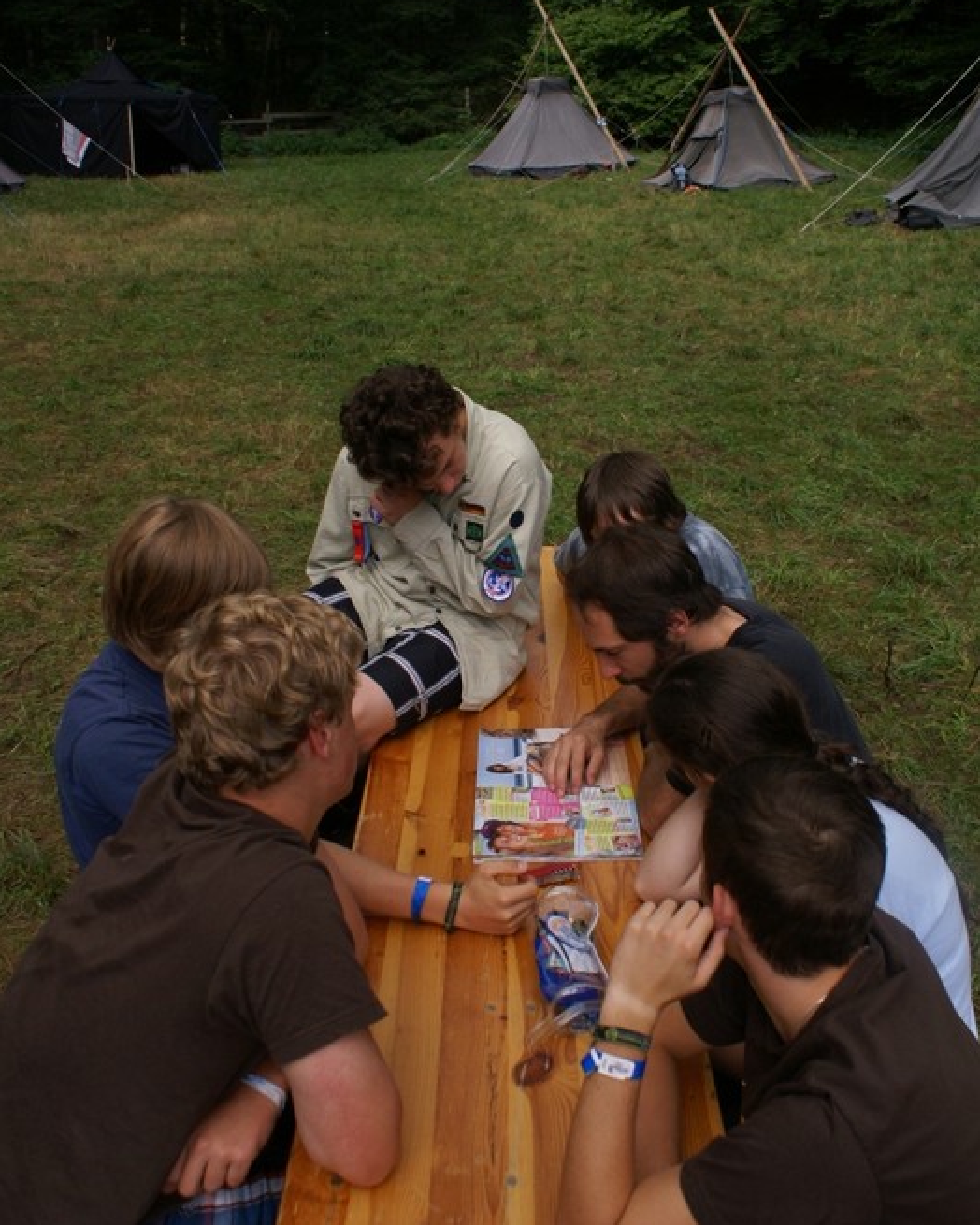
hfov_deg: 47.1
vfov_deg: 57.1
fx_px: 1124
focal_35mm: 31
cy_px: 574
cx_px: 497
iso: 100
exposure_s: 1/200
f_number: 5
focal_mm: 18
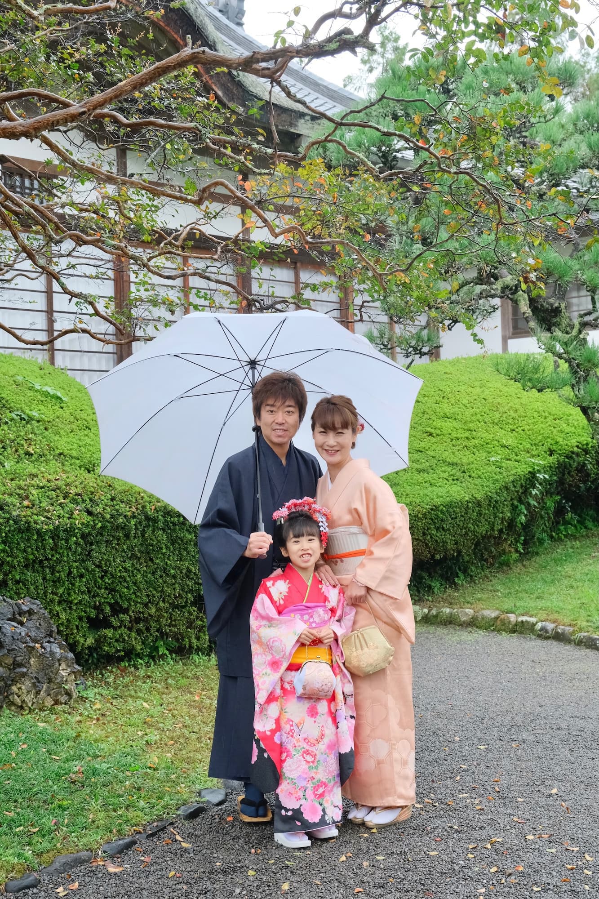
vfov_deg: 42.7
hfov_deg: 29.2
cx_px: 300
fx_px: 1148
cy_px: 450
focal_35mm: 46
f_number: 5.6
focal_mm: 30.8
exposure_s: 1/160
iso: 1600
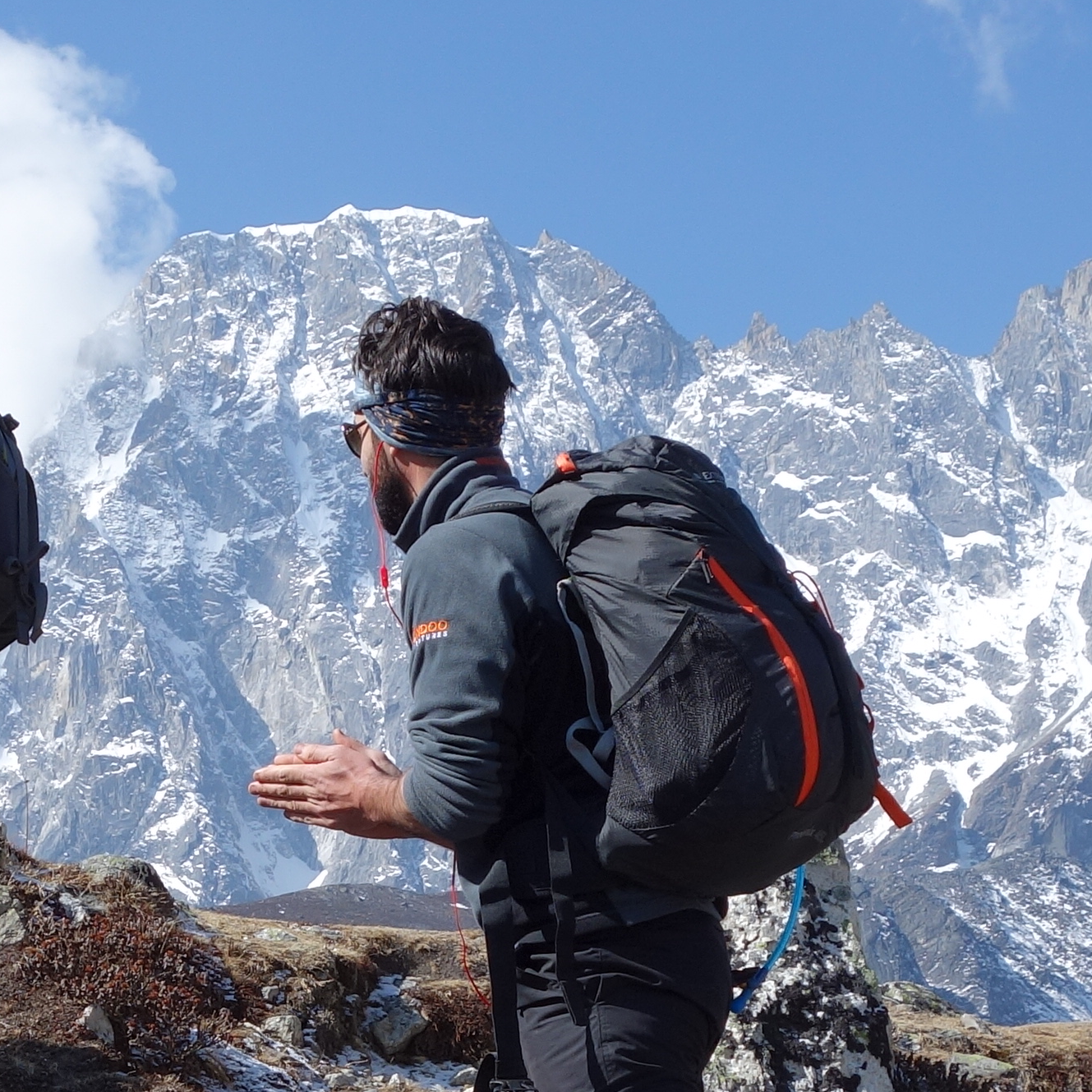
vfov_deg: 17.6
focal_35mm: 98
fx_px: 3498
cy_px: 908
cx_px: 359
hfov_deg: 17.7
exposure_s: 1/500
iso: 125
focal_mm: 10.4
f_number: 5.6
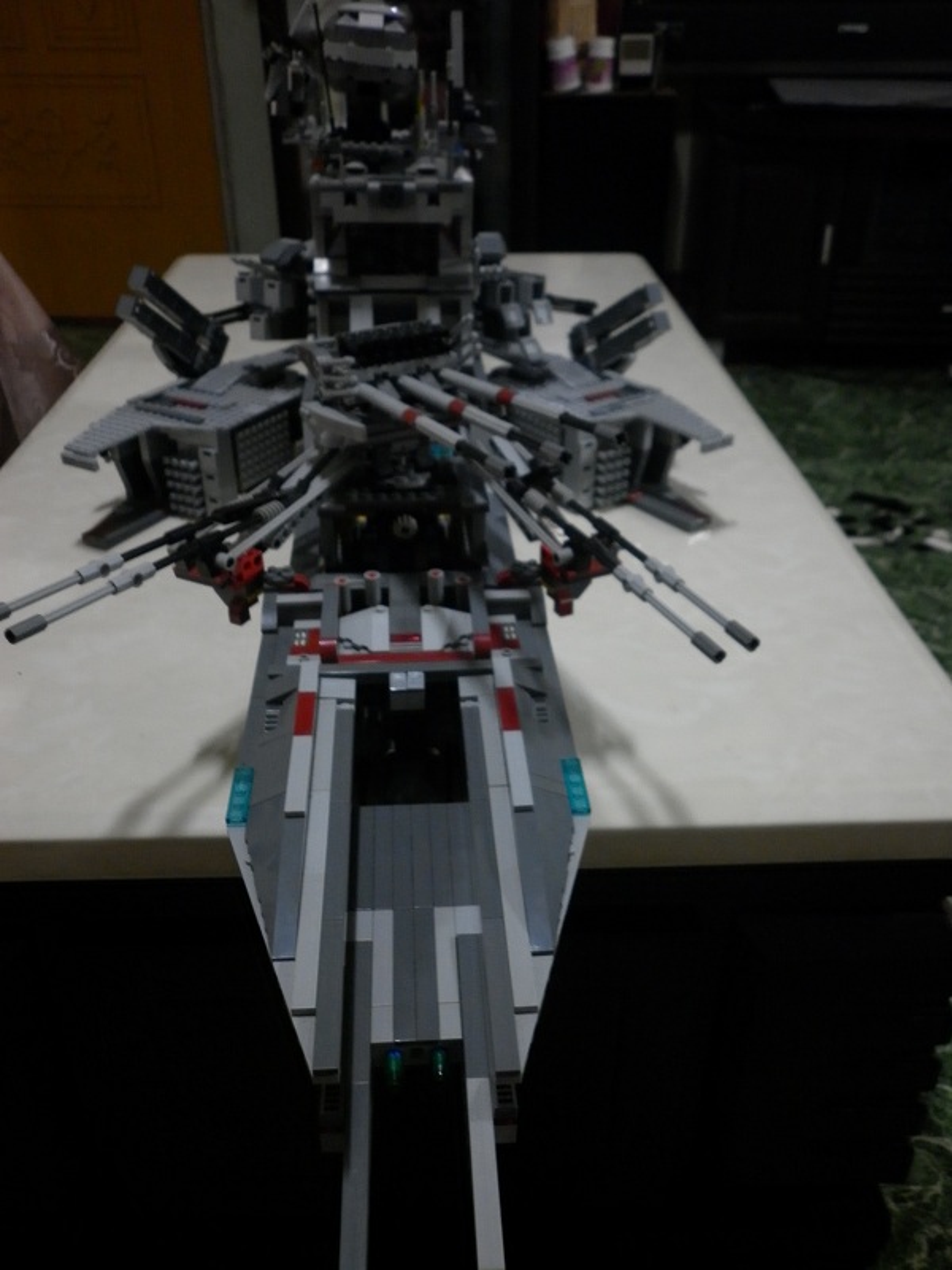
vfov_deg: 61.7
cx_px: 476
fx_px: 1063
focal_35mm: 29
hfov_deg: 48.2
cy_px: 635
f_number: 2.8
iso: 200
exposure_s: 1/15
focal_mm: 5.3
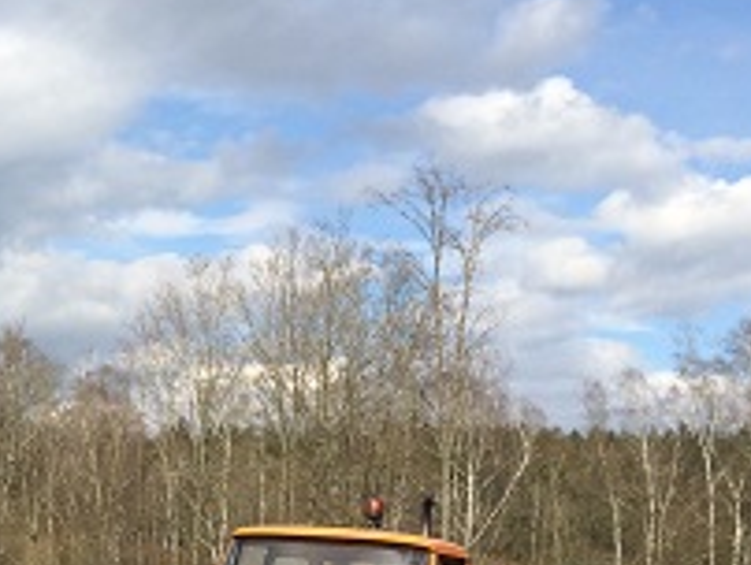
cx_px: -191
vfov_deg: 18.6
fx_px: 1629
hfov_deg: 23.3
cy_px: 677
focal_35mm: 75
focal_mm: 4.15
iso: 32
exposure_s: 1/2053
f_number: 2.2
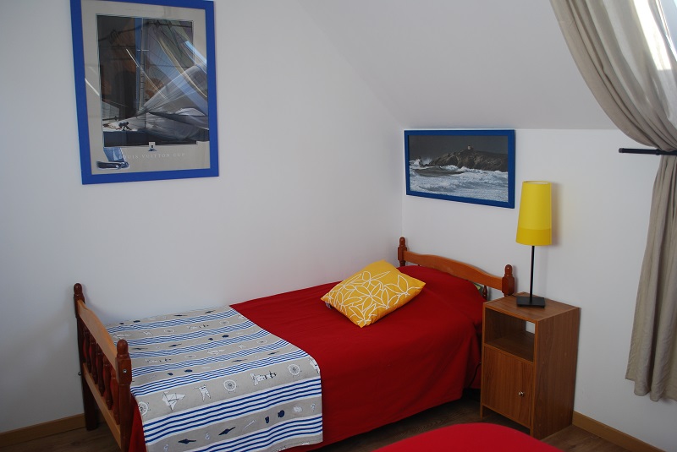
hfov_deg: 57.2
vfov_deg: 40.0
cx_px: 338
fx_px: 621
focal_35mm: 33
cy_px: 226
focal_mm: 22
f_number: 4
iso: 200
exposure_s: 1/40
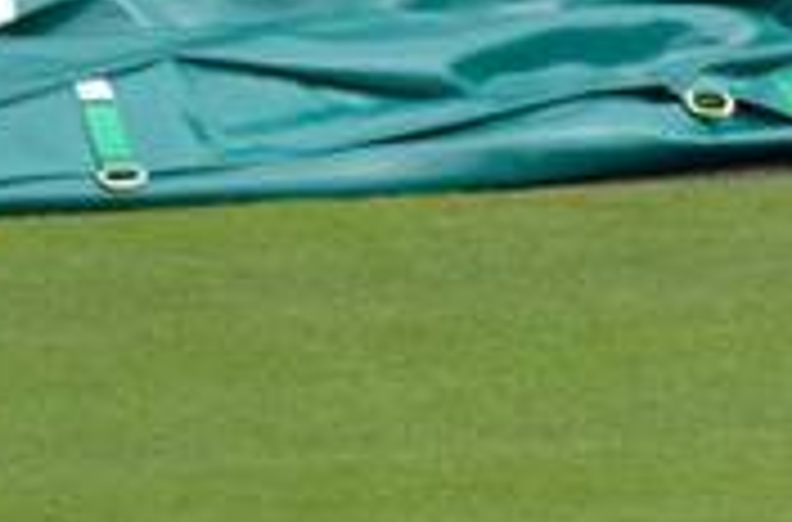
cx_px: 1368
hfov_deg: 1.3
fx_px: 34088
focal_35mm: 1555
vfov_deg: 0.9
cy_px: 529
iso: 220
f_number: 5.3
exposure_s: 1/800
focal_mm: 260
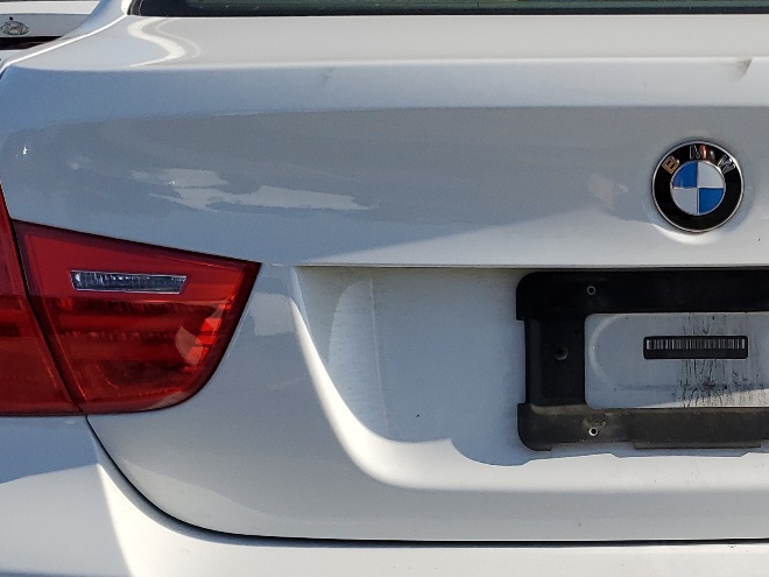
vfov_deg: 23.2
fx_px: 1400
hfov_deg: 29.6
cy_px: 360
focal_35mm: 63
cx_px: 668
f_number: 1.5
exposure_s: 1/5000
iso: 50
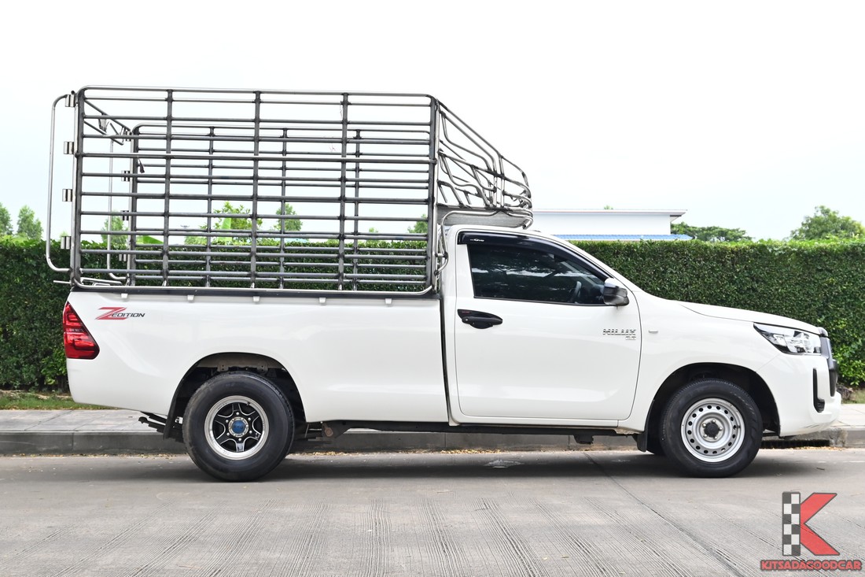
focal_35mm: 57
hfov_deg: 35.1
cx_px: 432
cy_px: 288
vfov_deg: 23.8
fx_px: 1369
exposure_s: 1/250
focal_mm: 38
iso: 560
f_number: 6.7
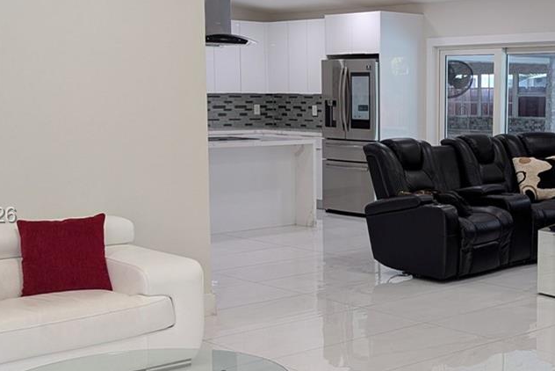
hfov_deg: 31.1
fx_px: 972
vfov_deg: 21.6
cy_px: 216
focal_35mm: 63
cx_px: 443
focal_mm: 6.81
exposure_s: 1/60
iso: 47
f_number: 1.85
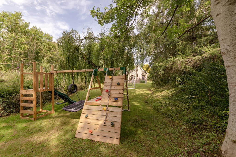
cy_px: 78
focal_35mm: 14
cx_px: 118
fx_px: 92
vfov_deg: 81.1
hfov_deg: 104.3
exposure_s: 1/400
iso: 400
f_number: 8
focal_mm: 14
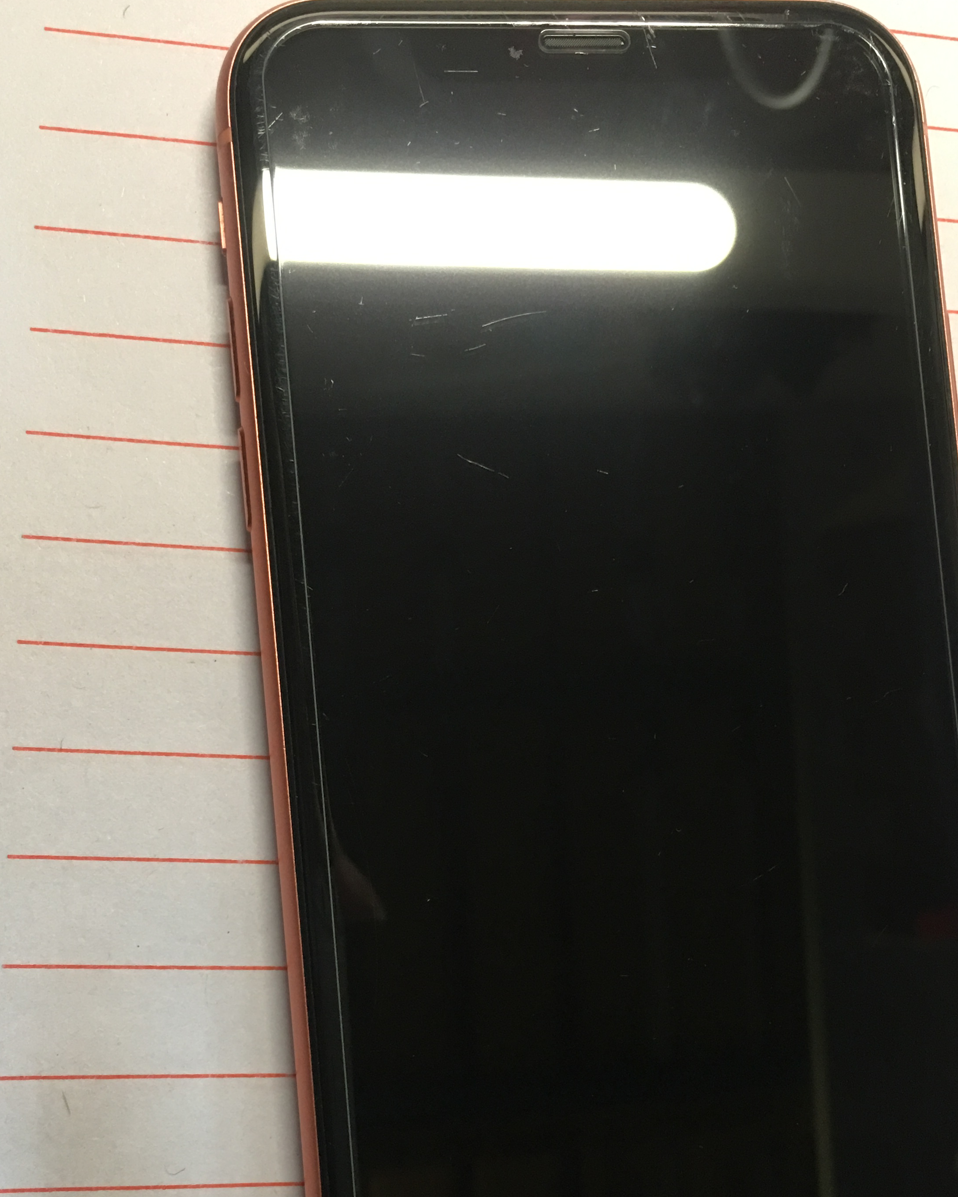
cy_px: 797
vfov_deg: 43.2
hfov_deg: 35.6
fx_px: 1488
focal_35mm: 42
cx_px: 528
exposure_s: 1/10
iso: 80
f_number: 2.2
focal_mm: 4.15
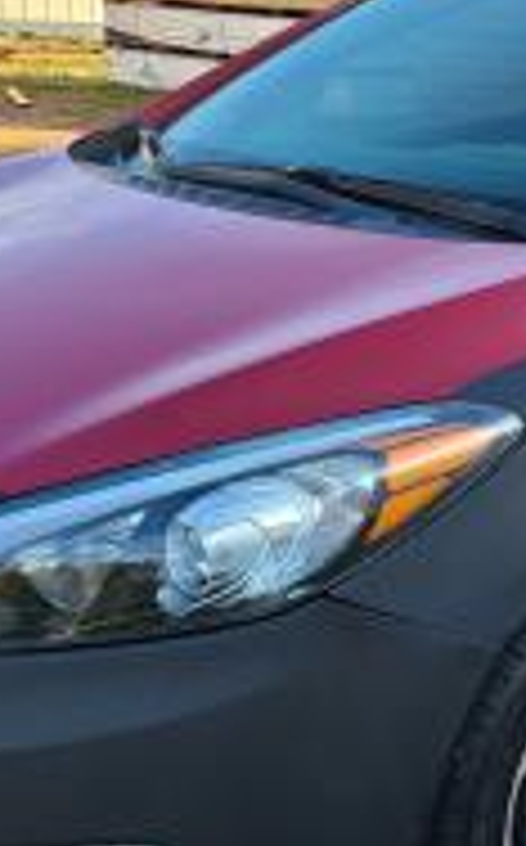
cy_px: 513
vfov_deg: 27.8
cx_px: 629
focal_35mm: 74
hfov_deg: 16.8
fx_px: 1703
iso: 40
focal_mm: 5.4
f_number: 1.8
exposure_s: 1/340
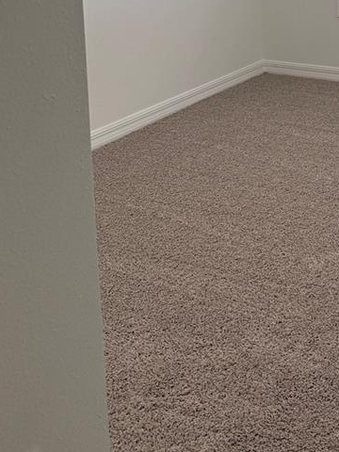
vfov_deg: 29.7
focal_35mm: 60
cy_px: -16
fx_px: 783
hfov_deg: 23.3
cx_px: 347
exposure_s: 1/237
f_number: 1.78
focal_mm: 6.76
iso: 125
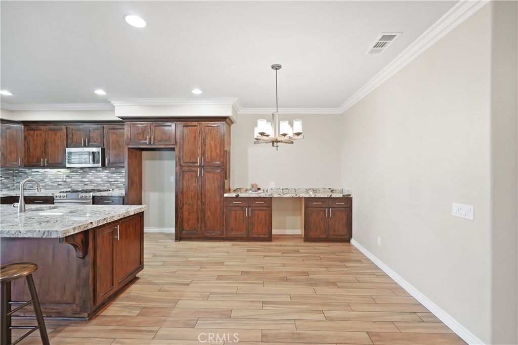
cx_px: 259
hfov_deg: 96.7
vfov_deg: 73.8
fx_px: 230
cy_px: 172
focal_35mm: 16
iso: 1600
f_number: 4
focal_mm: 16
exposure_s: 1/30
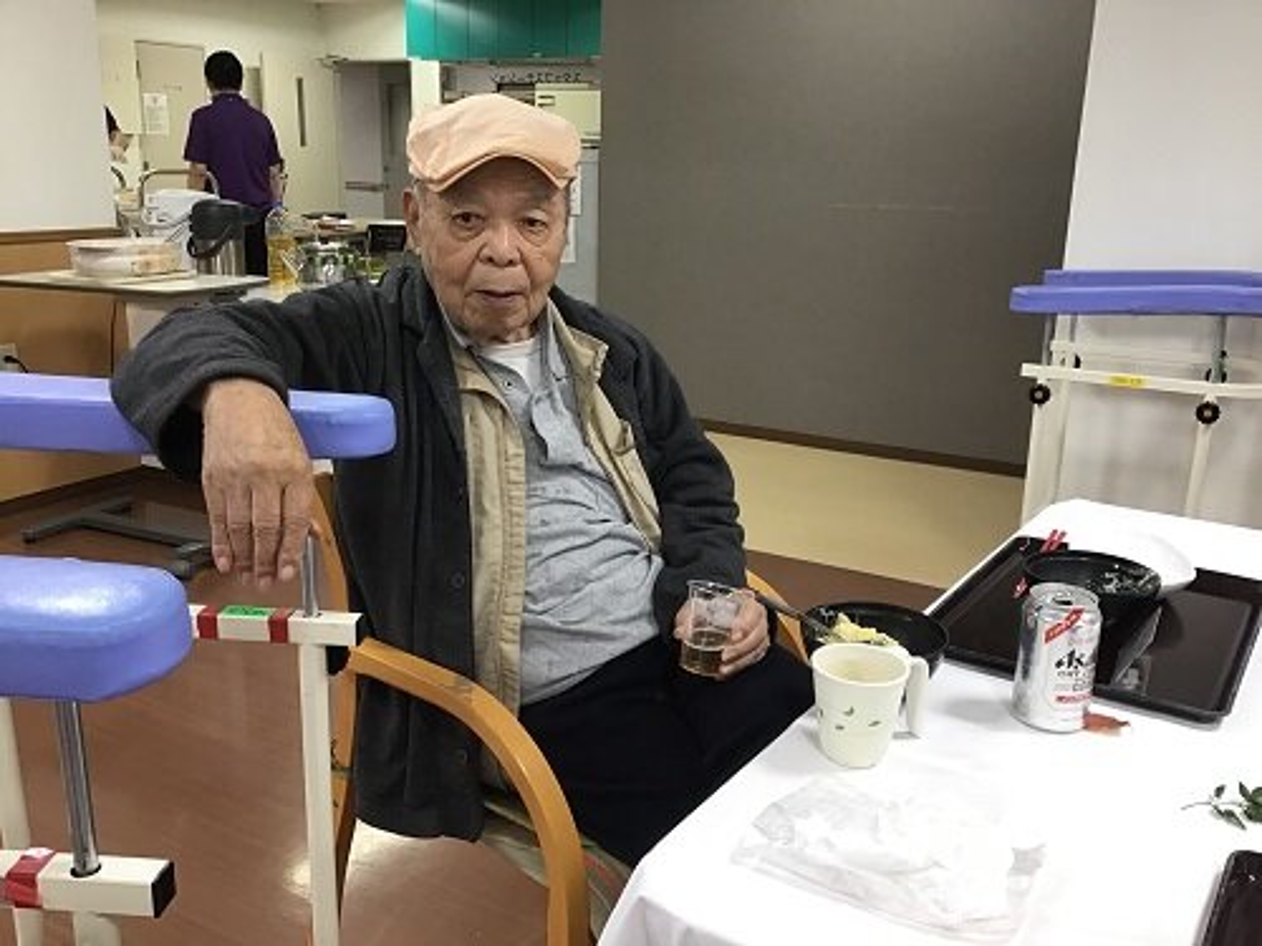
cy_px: 473
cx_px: 631
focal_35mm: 31
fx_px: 1130
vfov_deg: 45.4
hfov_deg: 58.4
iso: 50
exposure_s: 1/30
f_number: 2.4
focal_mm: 3.3
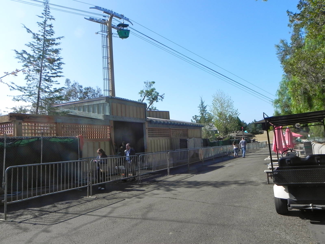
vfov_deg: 53.1
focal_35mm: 26
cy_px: 122
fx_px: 244
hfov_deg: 67.3
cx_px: 162
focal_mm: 4.6
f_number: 7.1
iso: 160
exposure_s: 1/422
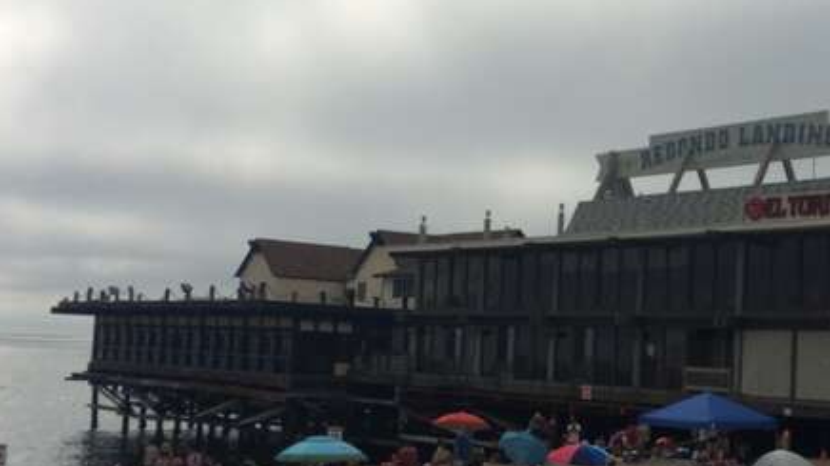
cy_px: 257
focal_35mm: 58
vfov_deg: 20.7
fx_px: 1276
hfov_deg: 35.3
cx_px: 621
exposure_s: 1/6849
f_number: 2.2
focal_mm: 4.15
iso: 32
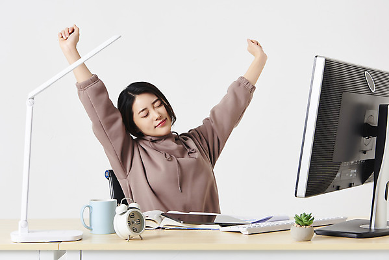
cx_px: 194
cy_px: 130
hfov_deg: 32.4
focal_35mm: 62
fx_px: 670
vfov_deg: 21.9
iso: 100
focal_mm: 62
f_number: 13
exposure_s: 1/125
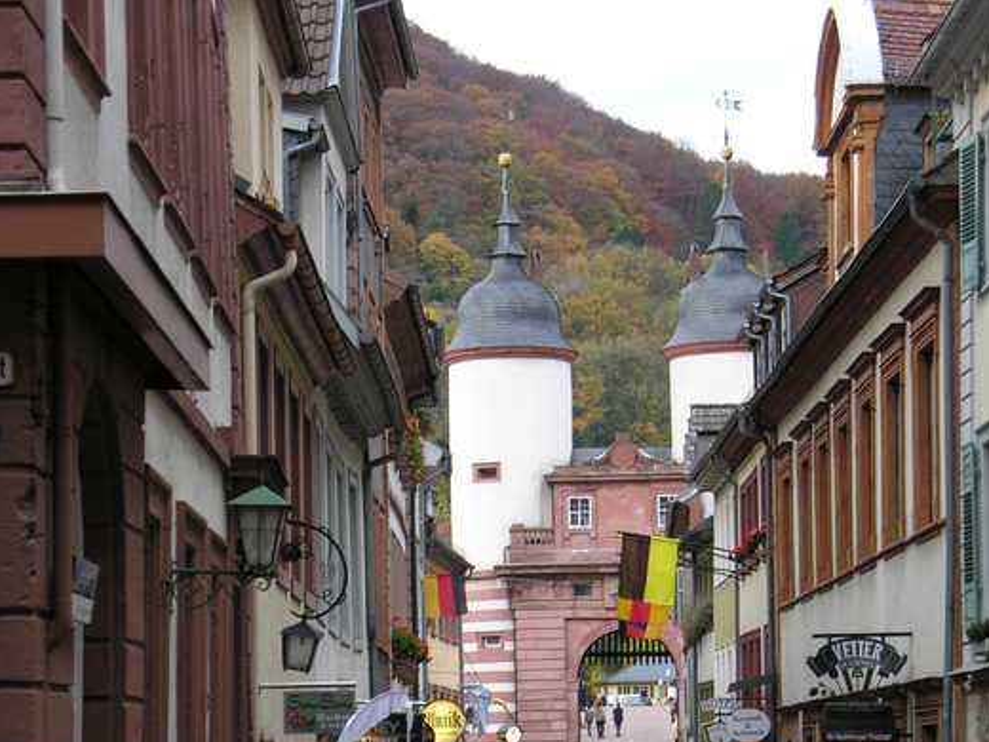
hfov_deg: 18.7
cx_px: 494
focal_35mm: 105
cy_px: 664
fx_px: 3000
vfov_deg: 14.0
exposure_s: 1/12.3
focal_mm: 19.8
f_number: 3.4
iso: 50
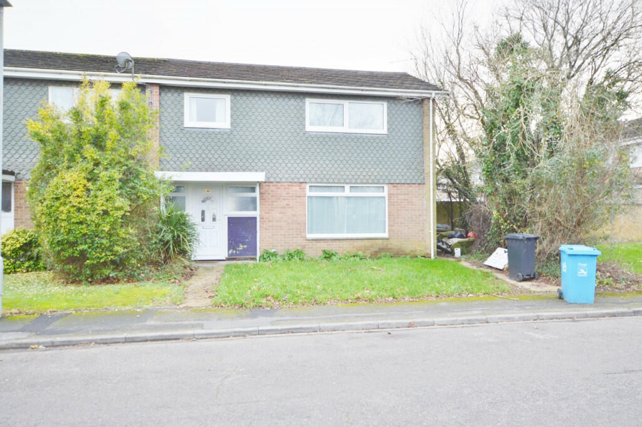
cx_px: 321
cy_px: 214
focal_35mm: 30
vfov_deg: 43.5
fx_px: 535
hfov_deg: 62.0
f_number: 5
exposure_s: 1/100
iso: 400
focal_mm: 20
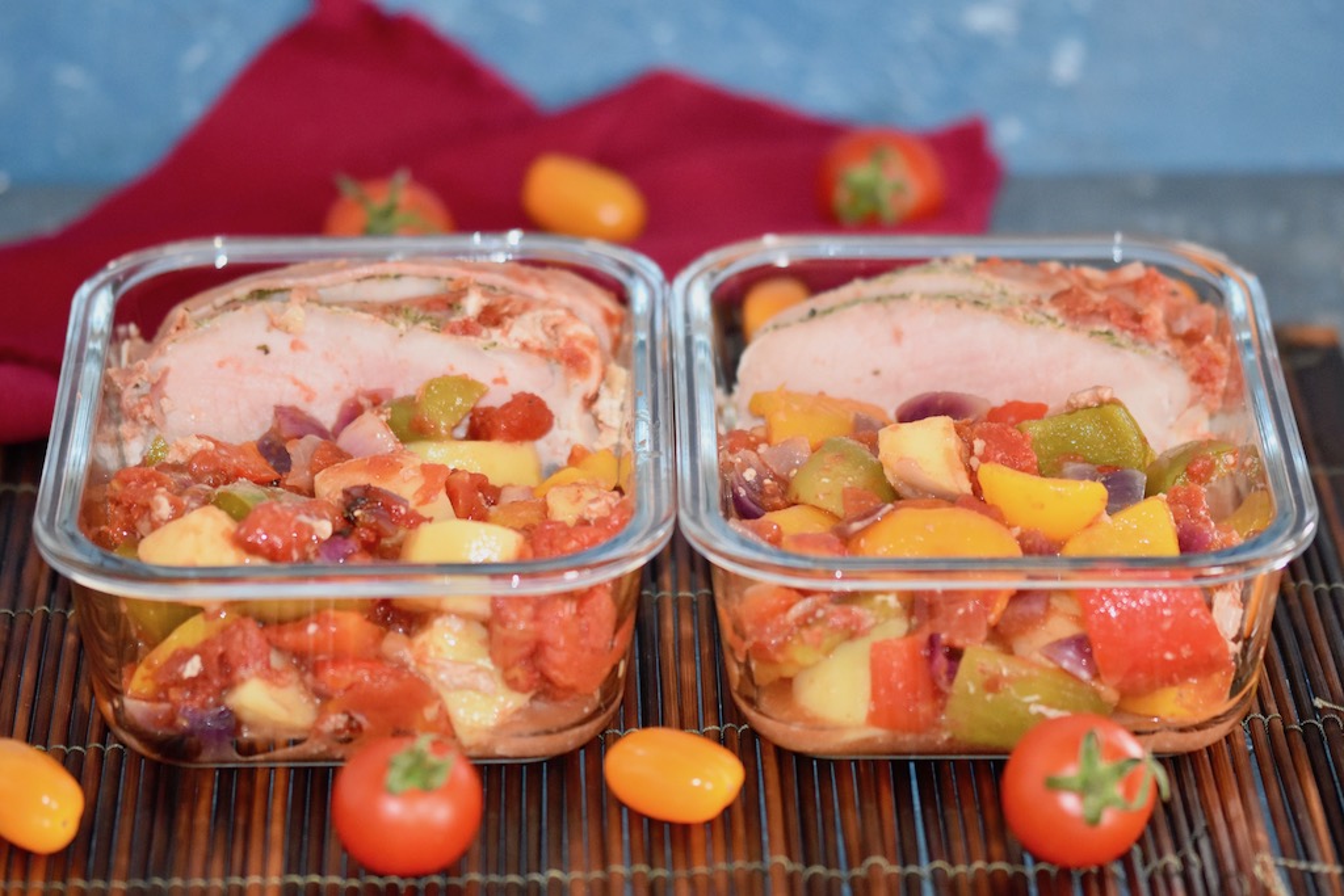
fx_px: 5880
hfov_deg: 13.0
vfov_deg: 8.7
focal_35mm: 158
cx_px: 672
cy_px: 448
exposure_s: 1/60
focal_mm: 105
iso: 2000
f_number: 3
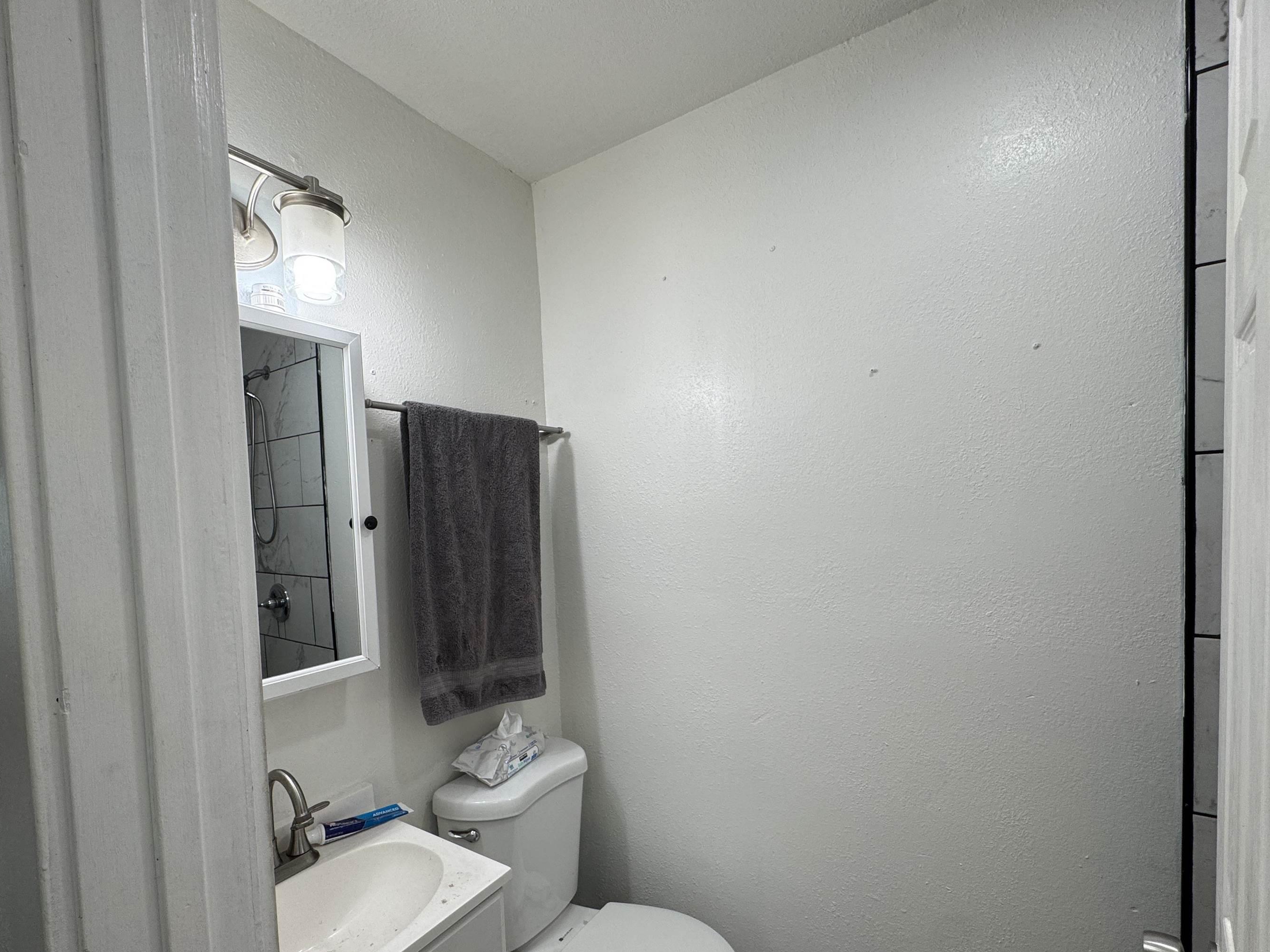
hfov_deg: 94.5
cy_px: 535
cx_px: 622
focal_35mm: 16
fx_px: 587
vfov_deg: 77.8
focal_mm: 2.22
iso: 64
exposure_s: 1/120
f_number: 2.2
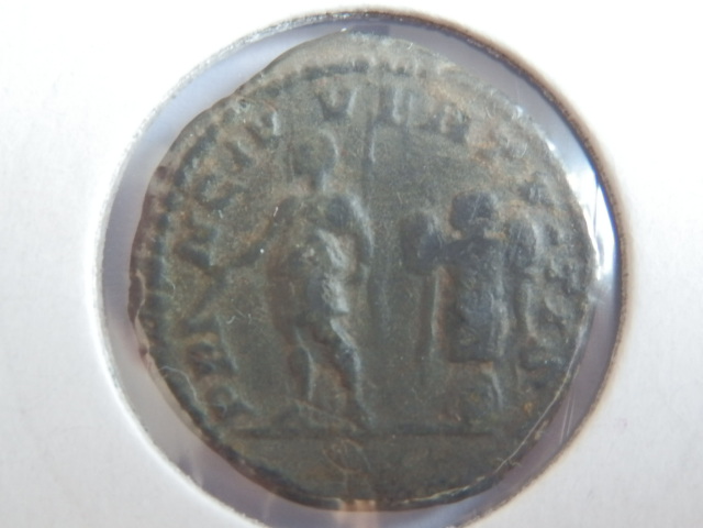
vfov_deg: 22.3
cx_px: 352
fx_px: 1340
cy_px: 264
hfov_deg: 29.4
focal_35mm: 66
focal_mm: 11.9
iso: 400
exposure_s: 1/8
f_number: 4.4
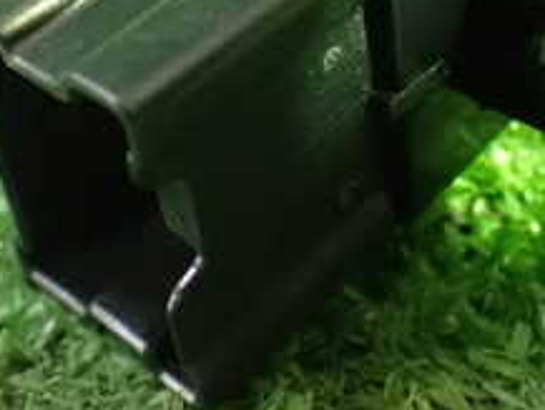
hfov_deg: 23.5
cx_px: 294
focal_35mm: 83
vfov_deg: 17.3
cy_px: -28
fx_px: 1307
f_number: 2.3
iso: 1600
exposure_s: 1/15
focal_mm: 5.4
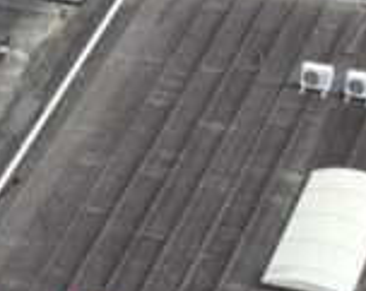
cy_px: 667
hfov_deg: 12.2
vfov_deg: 8.9
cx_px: 125
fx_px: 1708
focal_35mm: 158
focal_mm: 12.29
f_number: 2.8
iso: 140
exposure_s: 1/1250
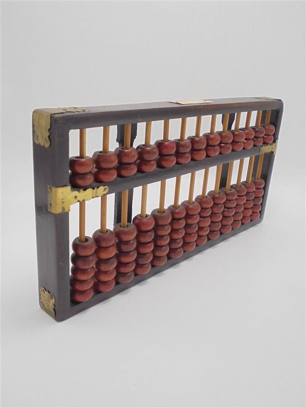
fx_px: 401
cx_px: 153
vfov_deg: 54.0
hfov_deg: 41.8
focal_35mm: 34
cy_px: 204
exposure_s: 1/30
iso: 160
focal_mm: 6.1
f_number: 4
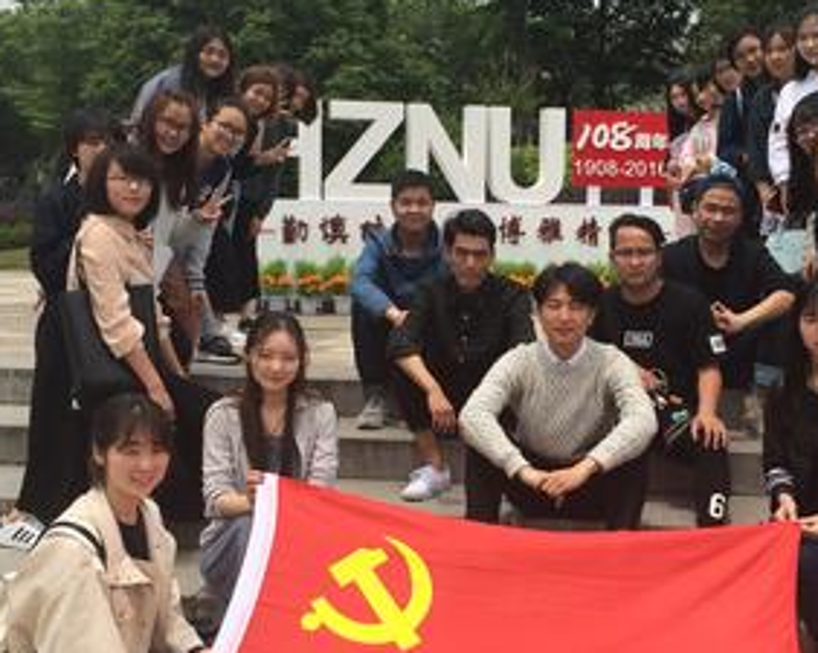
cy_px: 326
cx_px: 508
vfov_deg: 29.1
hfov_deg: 35.8
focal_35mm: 52
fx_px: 1258
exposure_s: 1/1953
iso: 32
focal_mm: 4.12
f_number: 2.2
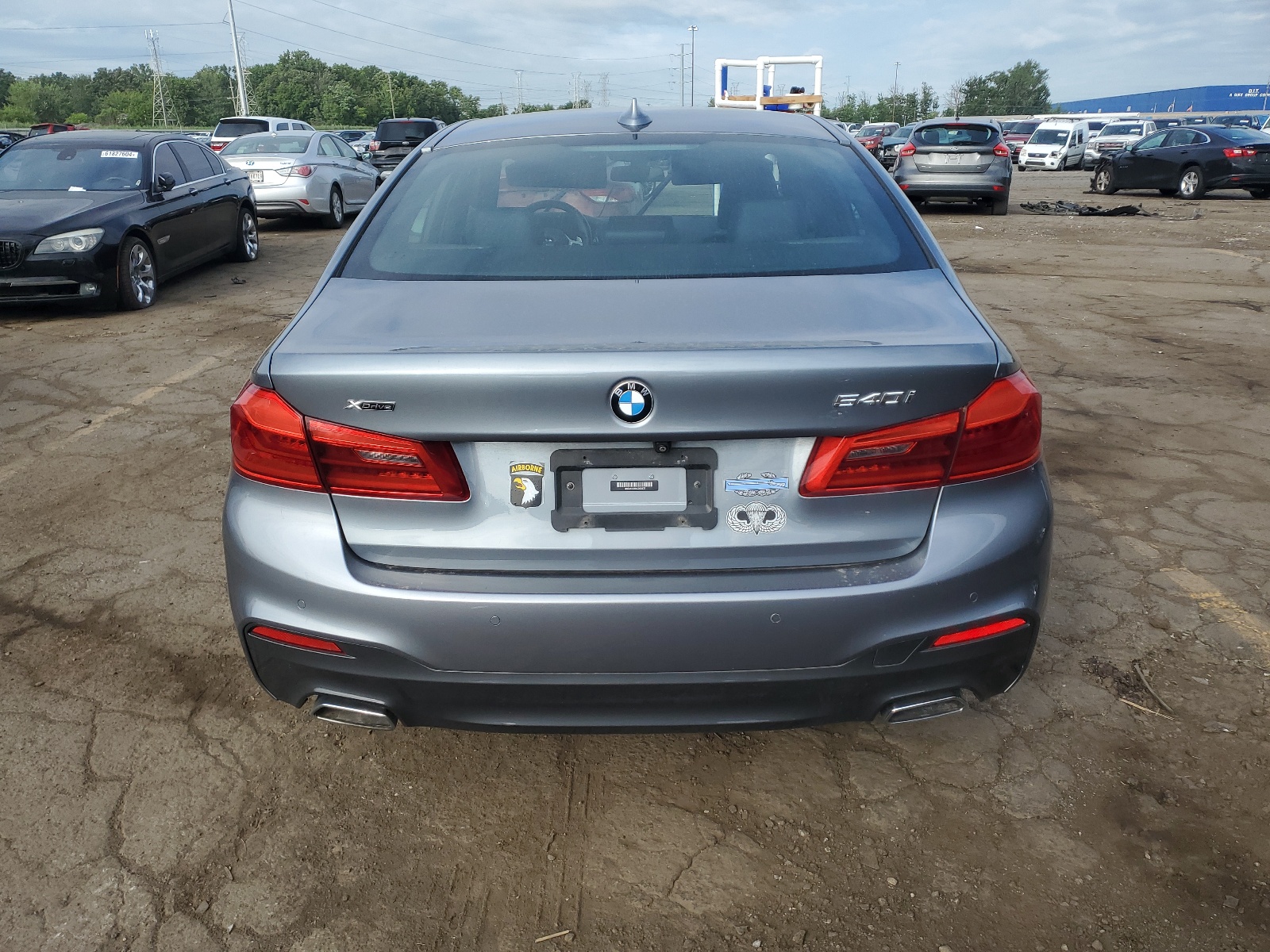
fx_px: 954
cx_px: 635
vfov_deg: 53.1
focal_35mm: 26
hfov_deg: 67.3
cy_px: 476
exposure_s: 1/2000
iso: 50
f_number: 1.5
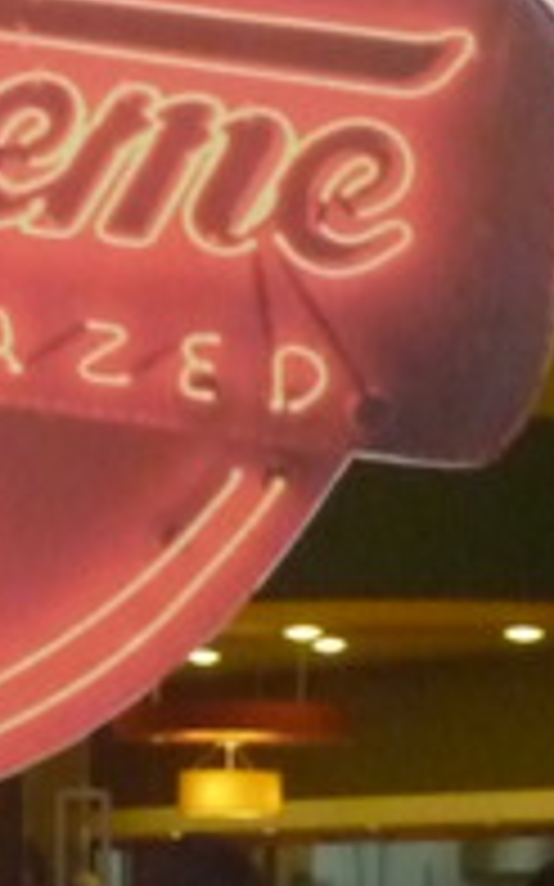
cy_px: 355
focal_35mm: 178
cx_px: -554
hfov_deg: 7.1
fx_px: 4303
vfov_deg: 11.8
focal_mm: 9.8
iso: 1600
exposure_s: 1/250
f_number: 4.9
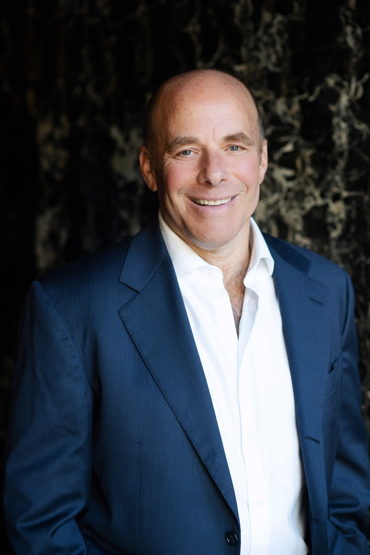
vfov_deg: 23.9
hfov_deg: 16.1
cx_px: 185
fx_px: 1310
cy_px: 278
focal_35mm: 85
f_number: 2.8
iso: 2000
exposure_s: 1/400
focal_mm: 85
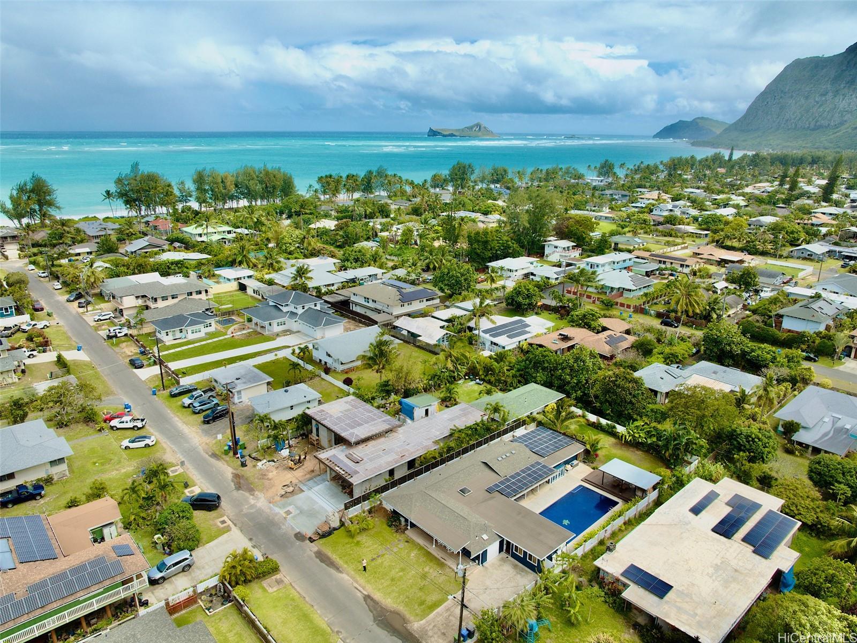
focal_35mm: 24
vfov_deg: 56.8
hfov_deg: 71.6
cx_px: 428
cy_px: 322
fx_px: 594
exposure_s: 1/200
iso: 100
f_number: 8
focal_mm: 12.29
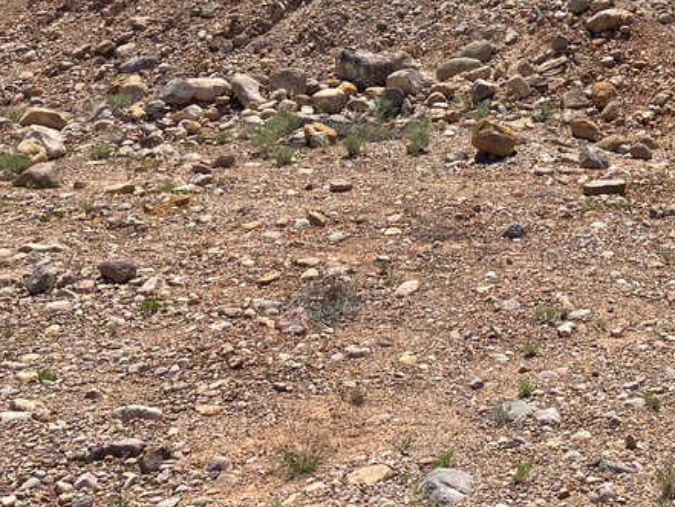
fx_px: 1268
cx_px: 638
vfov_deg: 21.5
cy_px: -46
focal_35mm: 65
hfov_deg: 28.4
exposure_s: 1/2857
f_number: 1.8
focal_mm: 3.99
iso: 32
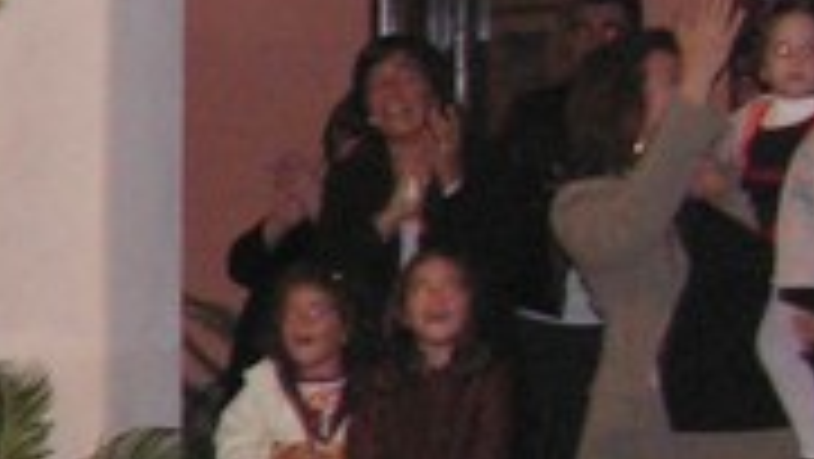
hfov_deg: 11.5
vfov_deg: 7.0
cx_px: -697
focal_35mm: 173
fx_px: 3736
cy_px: 374
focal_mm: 6
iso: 200
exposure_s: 1/40
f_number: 3.2
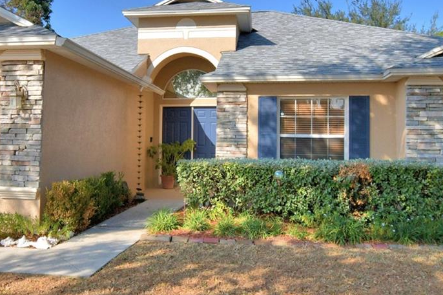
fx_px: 431
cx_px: 194
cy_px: 124
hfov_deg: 54.3
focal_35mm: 35
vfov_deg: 37.7
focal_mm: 10
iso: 100
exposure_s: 1/800
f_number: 4.5
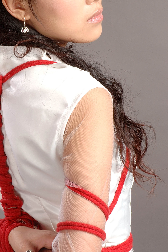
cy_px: 108
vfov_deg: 16.8
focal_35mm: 122
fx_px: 854
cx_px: 46
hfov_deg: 11.2
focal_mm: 52
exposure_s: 1/100
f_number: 16
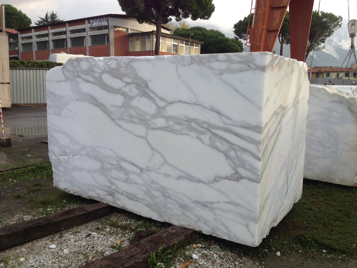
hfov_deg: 52.6
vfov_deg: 40.7
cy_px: 134
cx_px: 178
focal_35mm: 35
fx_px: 361
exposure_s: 1/189
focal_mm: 4.28
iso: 50
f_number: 2.4
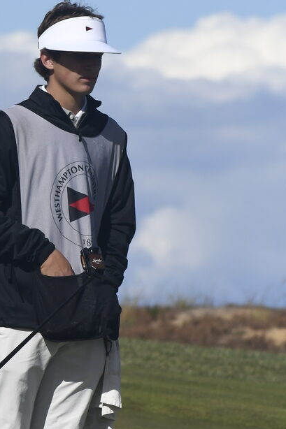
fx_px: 7428
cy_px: 284
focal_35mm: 623
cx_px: -10
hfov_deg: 2.2
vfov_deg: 3.3
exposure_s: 1/3200
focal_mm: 170
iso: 400
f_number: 7.1
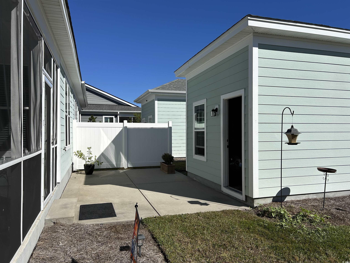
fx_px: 263
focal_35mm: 26
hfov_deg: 67.3
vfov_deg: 53.1
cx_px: 175
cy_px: 132
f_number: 1.5
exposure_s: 1/9434
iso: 50
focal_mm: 5.7
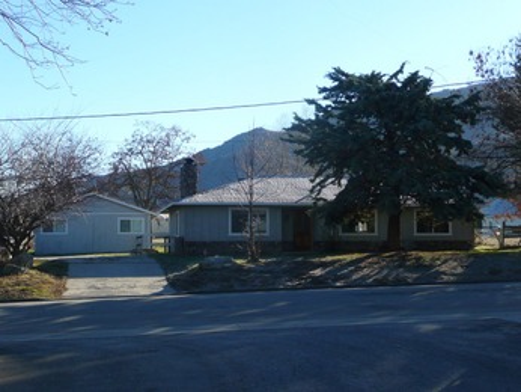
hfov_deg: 34.9
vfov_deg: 26.6
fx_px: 828
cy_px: 196
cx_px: 260
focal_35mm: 55
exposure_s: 1/320
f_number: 4.3
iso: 100
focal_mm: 9.1
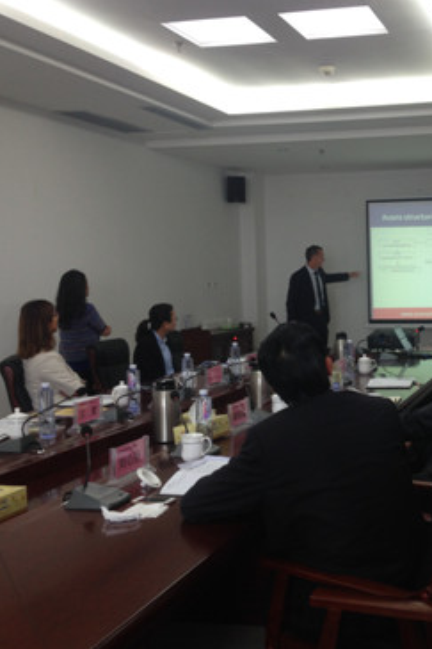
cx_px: 402
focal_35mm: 47
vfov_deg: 41.9
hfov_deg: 27.4
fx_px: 847
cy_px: 317
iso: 50
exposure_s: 1/24
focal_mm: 4.12
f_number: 2.4
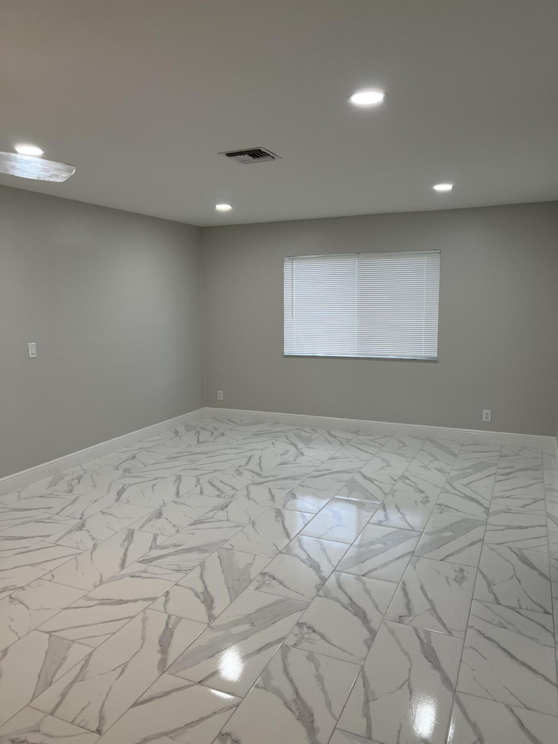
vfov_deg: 67.3
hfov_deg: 53.1
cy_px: 372
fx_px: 559
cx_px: 279
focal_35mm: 26
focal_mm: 5.7
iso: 80
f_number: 1.5
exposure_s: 1/120
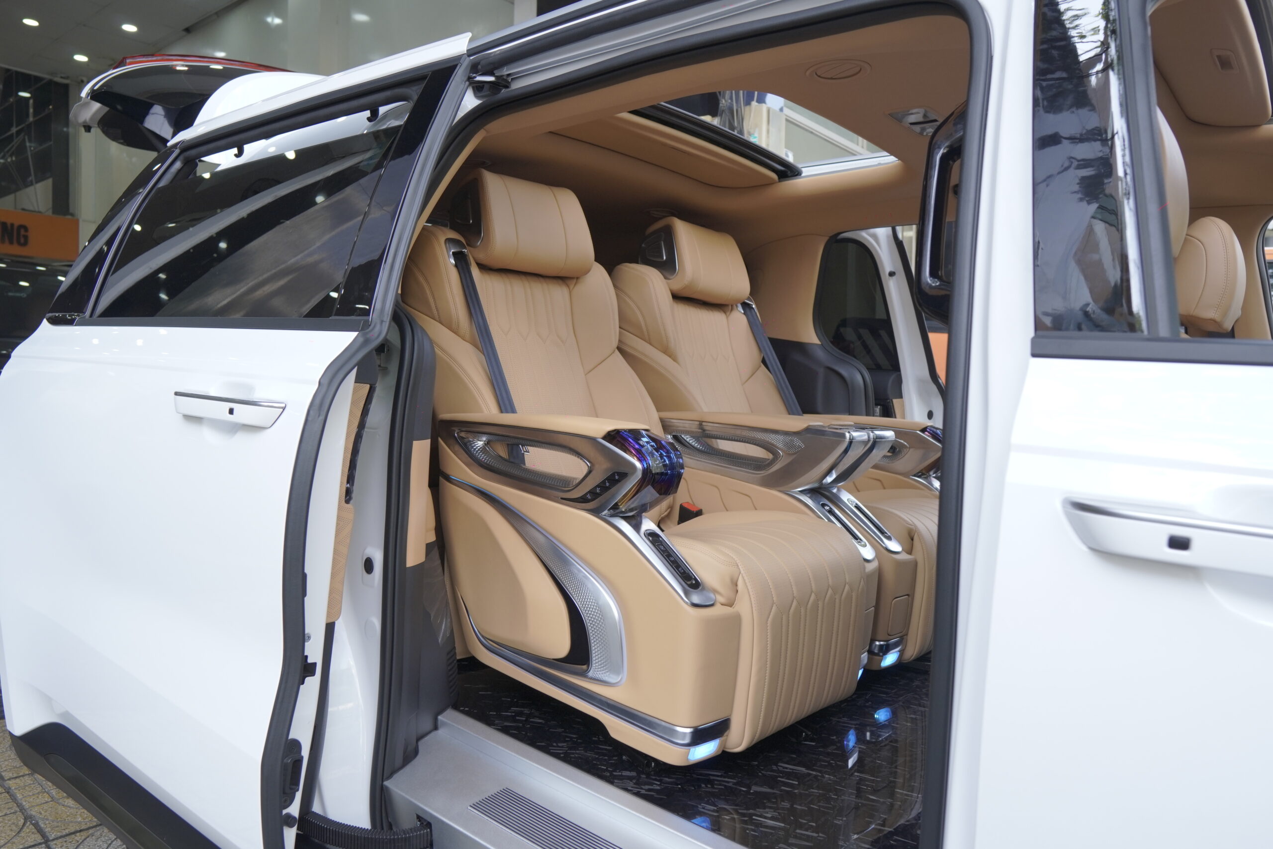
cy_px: 424
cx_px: 636
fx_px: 849
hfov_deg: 73.7
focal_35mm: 24
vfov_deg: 53.1
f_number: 4
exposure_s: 1/160
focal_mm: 16
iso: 400
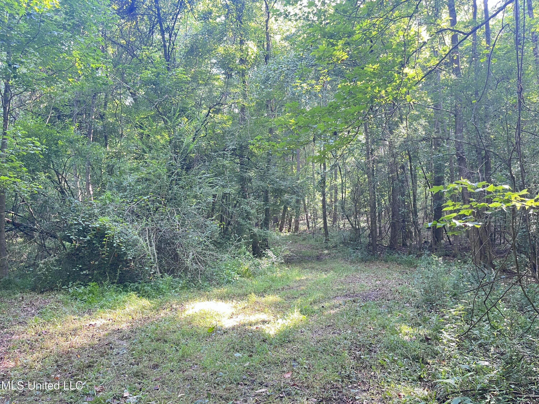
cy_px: 202
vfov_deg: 53.1
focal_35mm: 26
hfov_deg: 67.3
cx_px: 270
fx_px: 405
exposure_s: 1/60
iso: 125
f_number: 1.6
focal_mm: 5.1
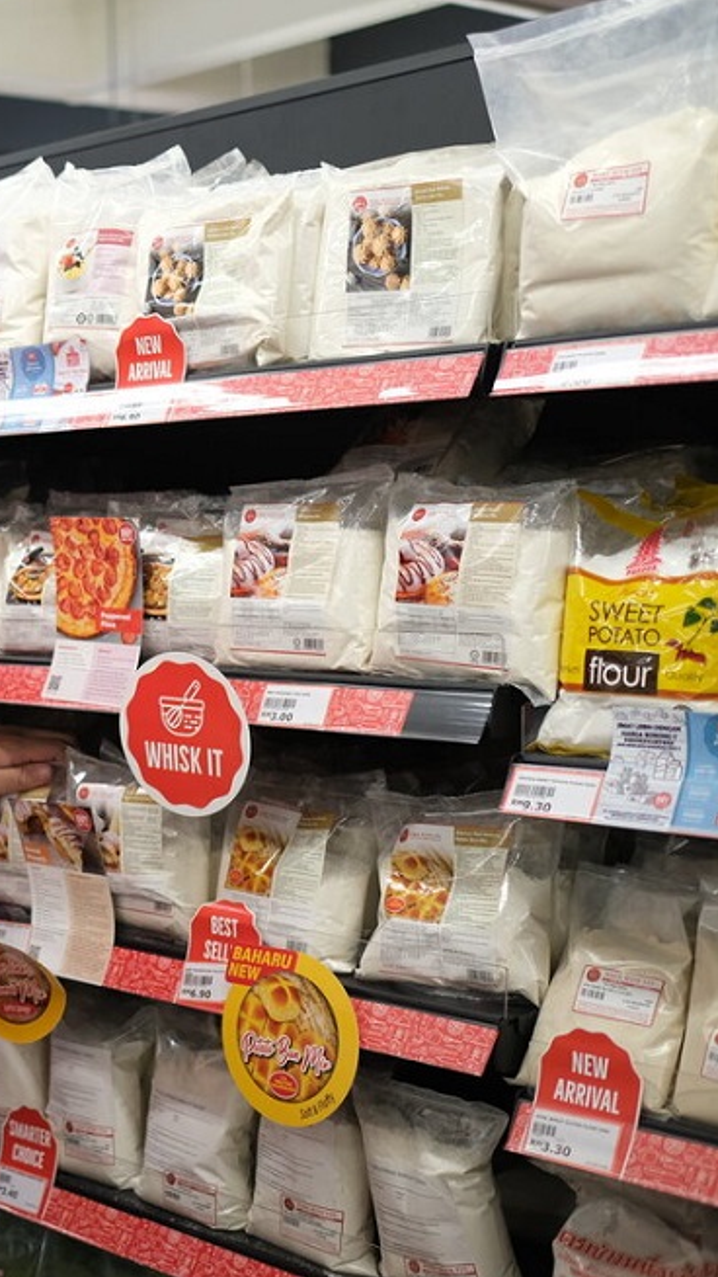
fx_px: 1895
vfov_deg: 37.2
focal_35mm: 56
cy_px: 633
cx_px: -238
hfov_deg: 19.6
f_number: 2
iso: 320
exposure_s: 1/160
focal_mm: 23
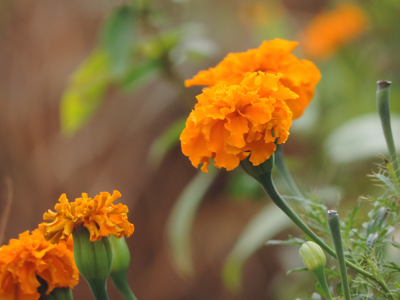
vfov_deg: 1.7
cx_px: 200
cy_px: 150
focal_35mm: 900
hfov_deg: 2.2
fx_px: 10400
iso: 400
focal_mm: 160.5
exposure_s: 1/500
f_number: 5.5
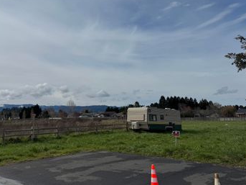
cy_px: 57
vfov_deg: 40.0
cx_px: 80
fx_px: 249
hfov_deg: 51.5
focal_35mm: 35
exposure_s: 1/12346
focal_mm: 6.76
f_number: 1.78
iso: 64
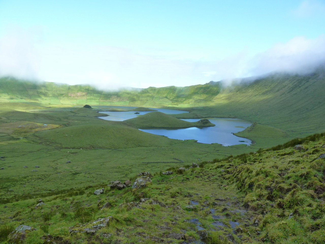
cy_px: 122
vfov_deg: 51.4
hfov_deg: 65.3
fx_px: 253
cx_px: 162
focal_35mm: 27
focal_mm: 4.8
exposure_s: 1/200
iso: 125
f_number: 4.5
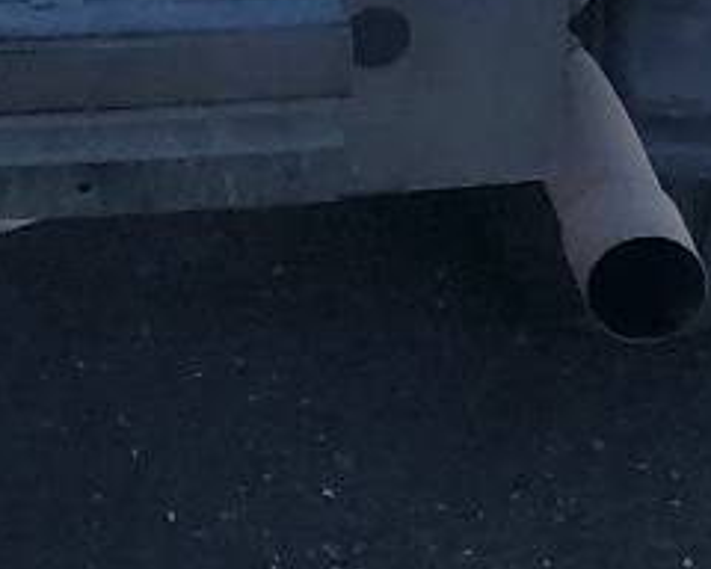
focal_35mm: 169
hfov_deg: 10.8
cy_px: -830
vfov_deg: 8.3
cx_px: -486
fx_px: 3556
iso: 50
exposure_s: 1/2000
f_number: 1.5
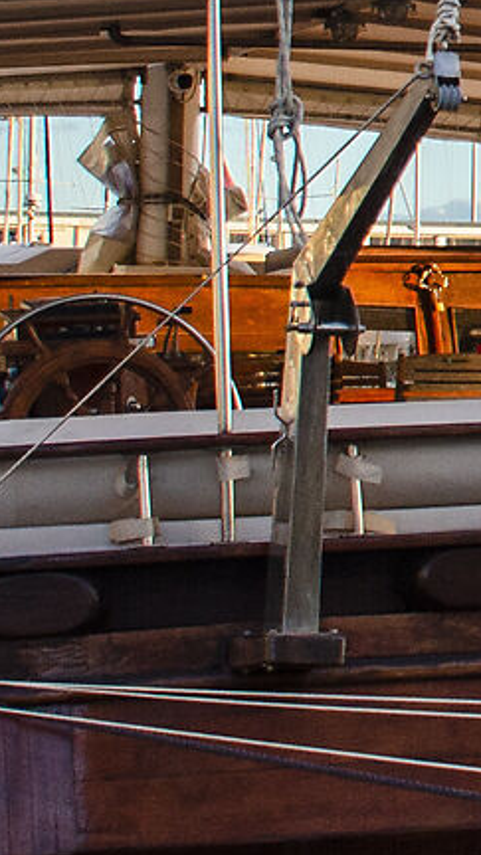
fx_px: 3560
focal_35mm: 157
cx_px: 1166
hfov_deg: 7.2
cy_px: -2
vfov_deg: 13.5
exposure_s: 1/800
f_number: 3.5
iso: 400
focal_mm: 18
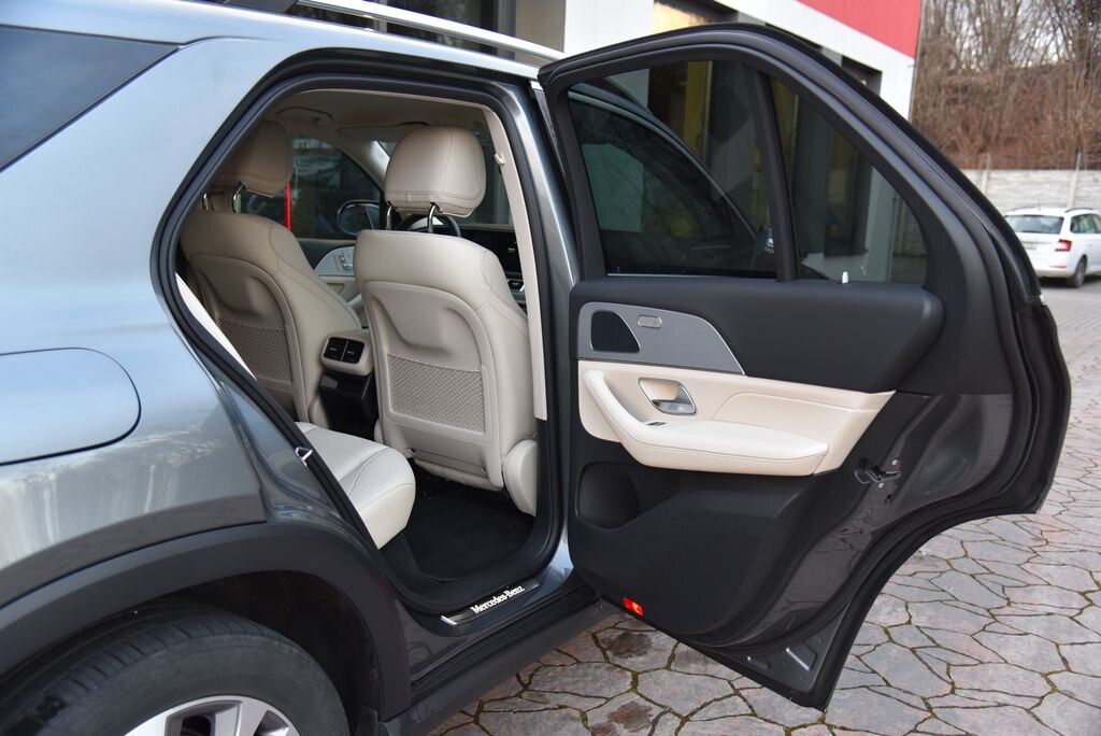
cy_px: 368
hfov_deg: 60.3
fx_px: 949
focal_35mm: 31
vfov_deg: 42.4
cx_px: 550
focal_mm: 31
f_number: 4
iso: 500
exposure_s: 1/60
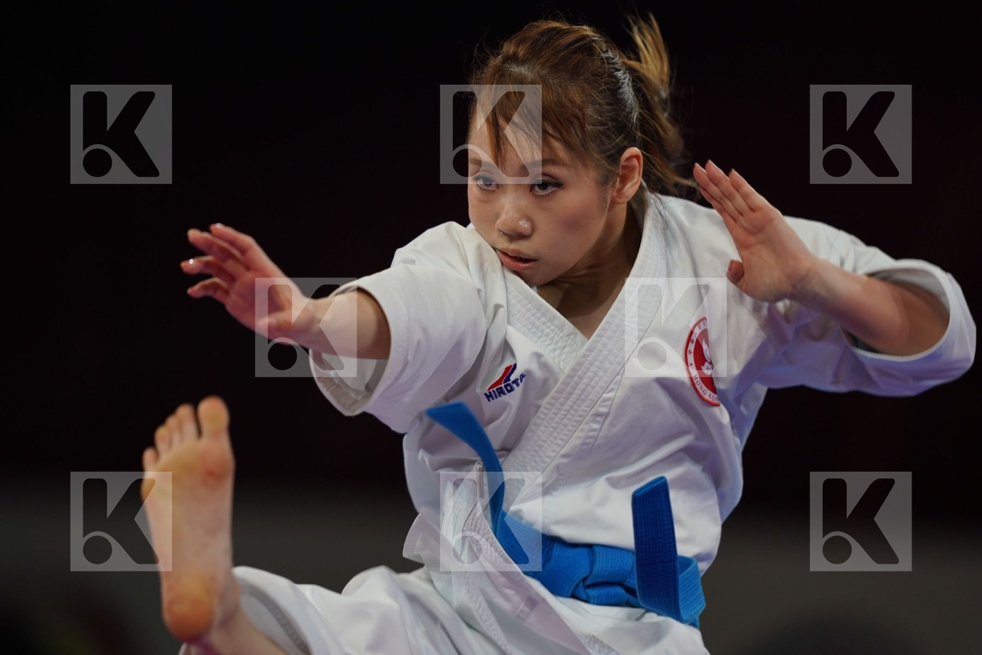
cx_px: 491
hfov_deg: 5.2
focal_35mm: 400
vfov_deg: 3.4
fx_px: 10910
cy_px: 328
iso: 500
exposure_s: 1/500
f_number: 2.8
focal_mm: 400
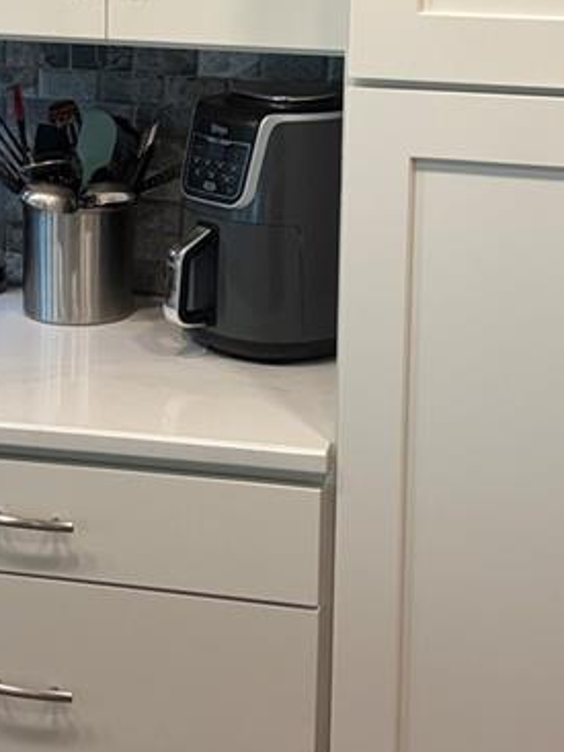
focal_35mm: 85
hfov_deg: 17.4
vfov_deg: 22.6
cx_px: 256
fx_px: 1848
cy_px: 111
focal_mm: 5.96
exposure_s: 1/60
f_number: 1.6
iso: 125
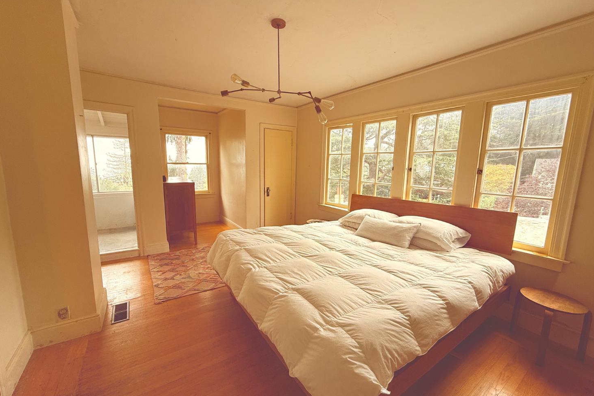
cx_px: 298
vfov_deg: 77.3
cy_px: 202
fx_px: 248
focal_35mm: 15
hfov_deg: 100.4
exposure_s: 1/99
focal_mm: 2.22
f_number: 2.2
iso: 125
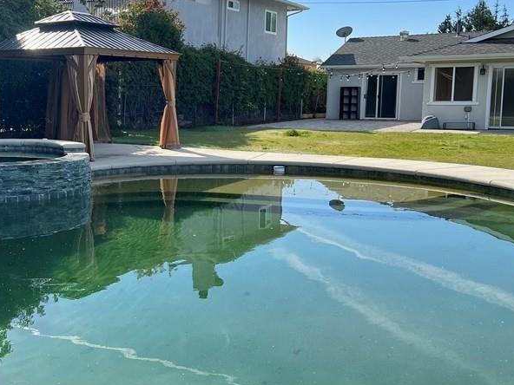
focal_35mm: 45
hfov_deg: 40.5
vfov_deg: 32.2
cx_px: 109
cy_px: 179
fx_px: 668
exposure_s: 1/2762
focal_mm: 5.7
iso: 50
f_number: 1.5
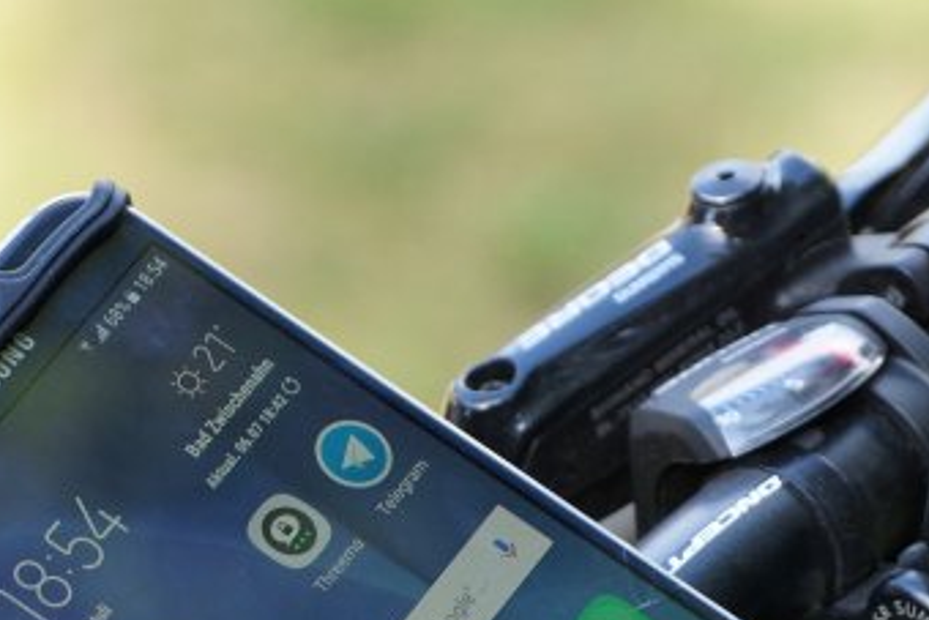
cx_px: 508
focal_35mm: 397
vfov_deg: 3.5
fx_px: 10249
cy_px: 690
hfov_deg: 5.2
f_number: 5.6
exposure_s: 1/125
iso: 400
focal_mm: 90
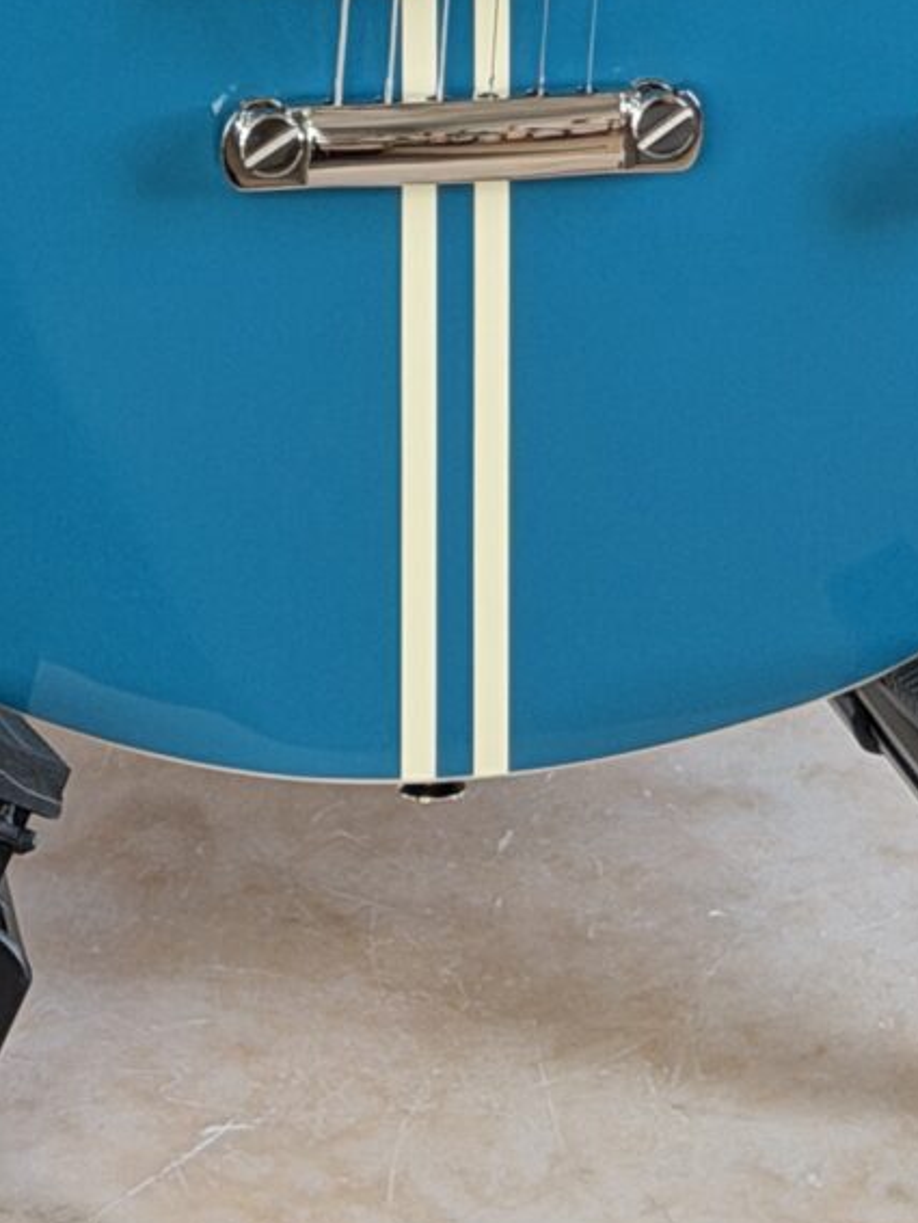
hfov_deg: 6.9
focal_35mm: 217
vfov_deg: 8.5
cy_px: -1374
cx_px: 343
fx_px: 7667
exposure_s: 1/141
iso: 64
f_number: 1.78
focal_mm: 6.76
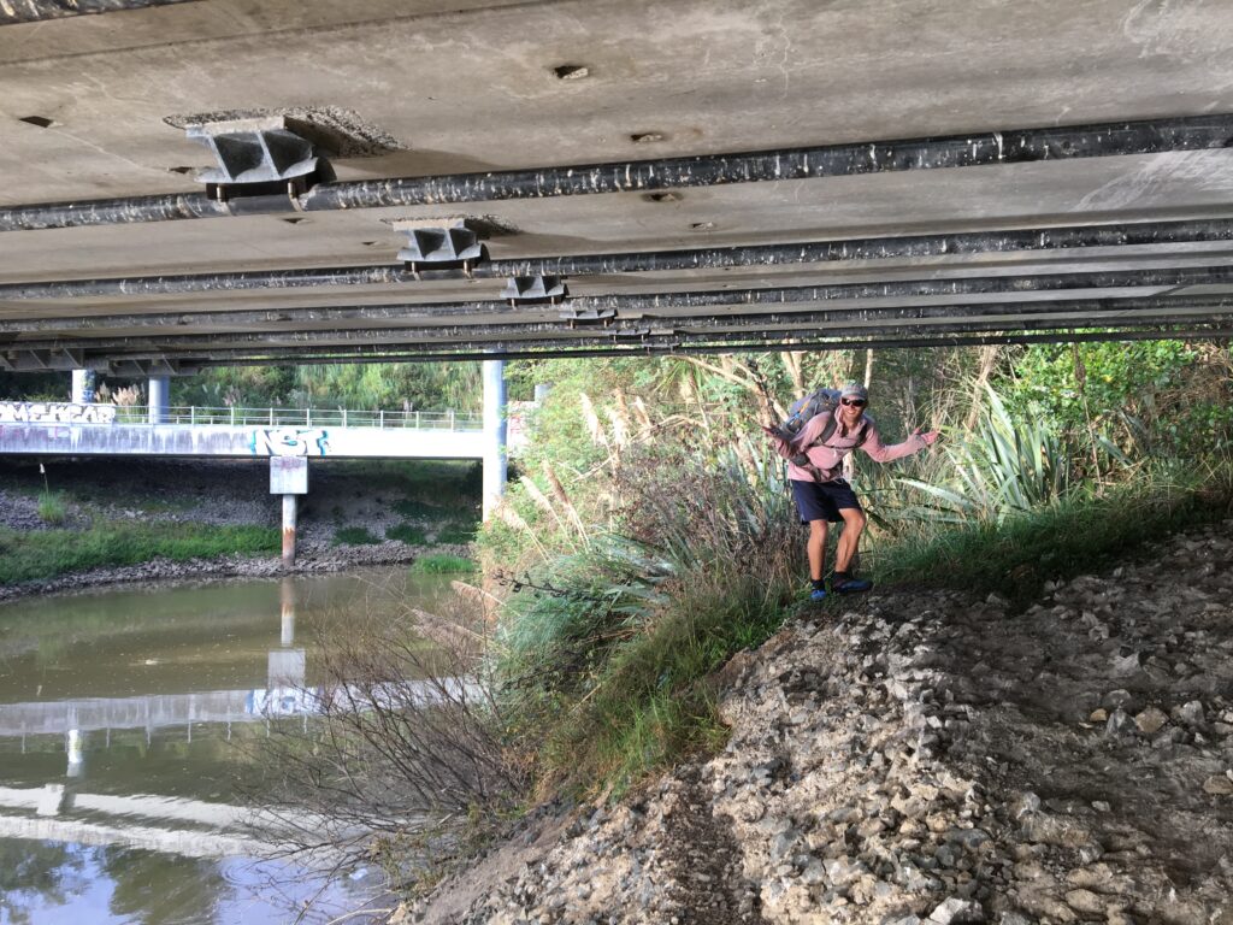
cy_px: 462
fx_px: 1033
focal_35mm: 29
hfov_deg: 61.7
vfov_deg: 48.2
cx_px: 616
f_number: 2.2
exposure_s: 1/100
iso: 25
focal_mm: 4.15
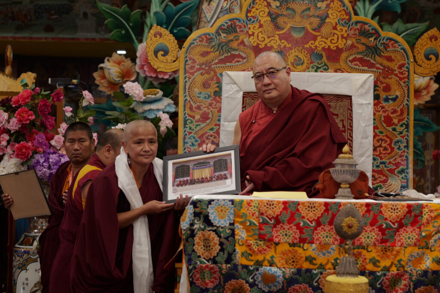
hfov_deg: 23.9
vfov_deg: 16.1
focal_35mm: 85
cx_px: 220
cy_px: 146
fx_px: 1039
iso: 3200
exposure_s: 1/160
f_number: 4
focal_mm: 85
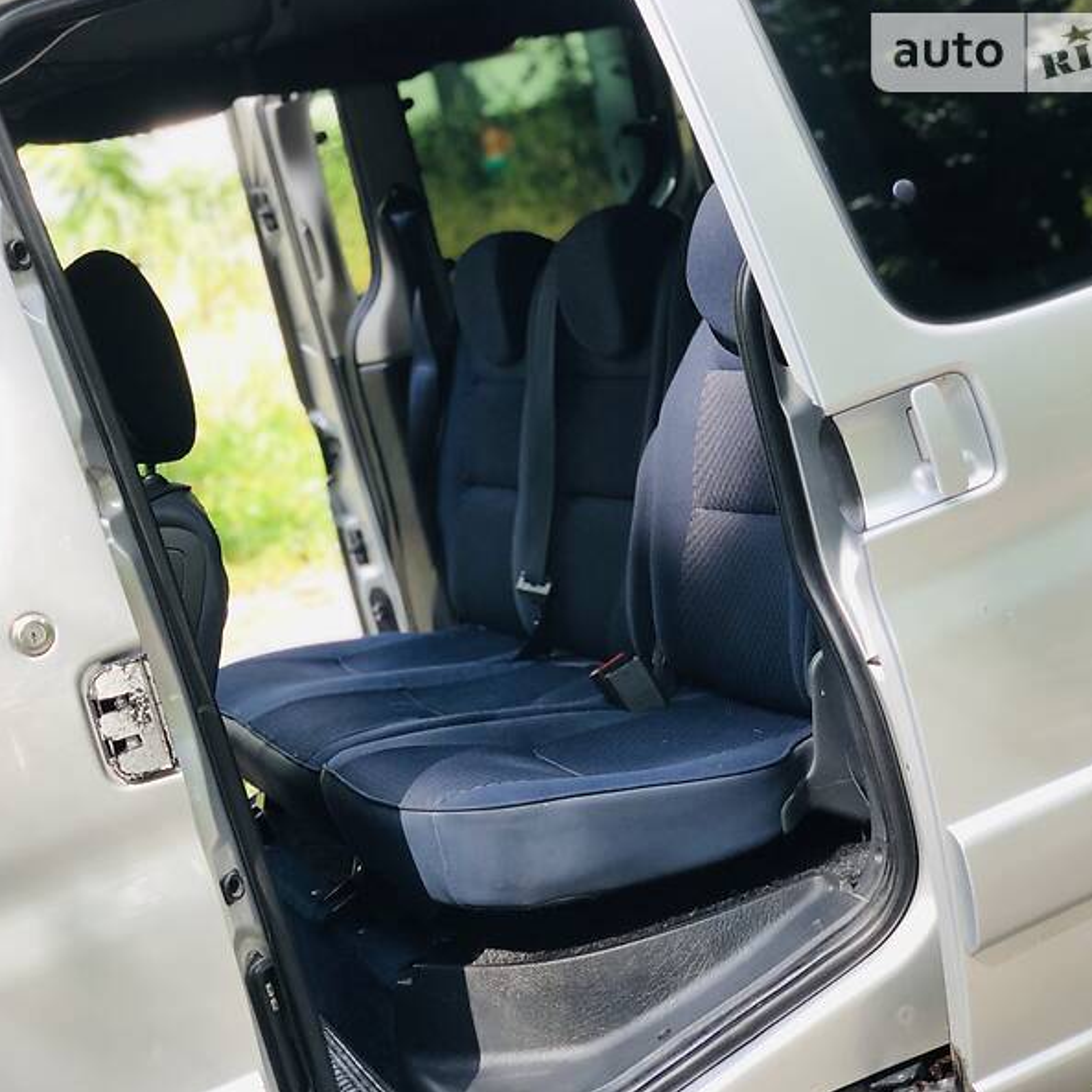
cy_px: 543
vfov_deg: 27.7
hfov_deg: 27.6
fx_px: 2213
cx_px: 427
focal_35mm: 62
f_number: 2.4
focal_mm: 6
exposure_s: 1/120
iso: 25
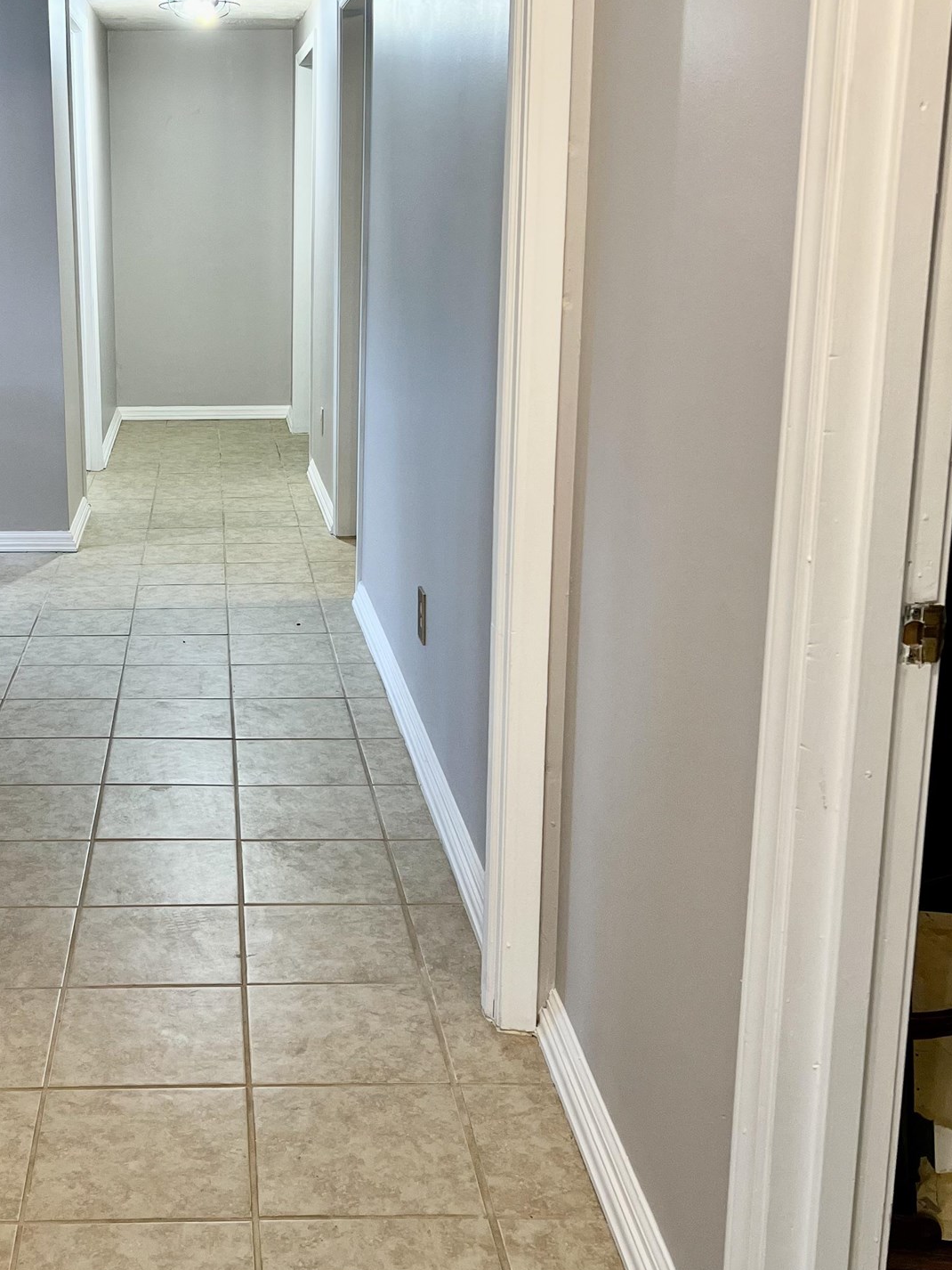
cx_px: 192
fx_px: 1540
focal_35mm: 42
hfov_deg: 33.4
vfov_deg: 44.6
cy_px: 510
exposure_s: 1/60
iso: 100
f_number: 1.5
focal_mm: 5.7
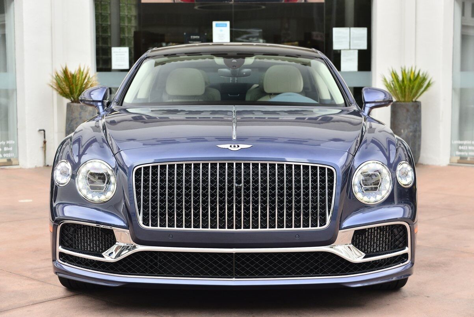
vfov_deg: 21.9
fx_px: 817
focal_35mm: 62
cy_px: 158
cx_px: 237
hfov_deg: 32.4
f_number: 4.8
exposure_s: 1/400
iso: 400
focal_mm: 62
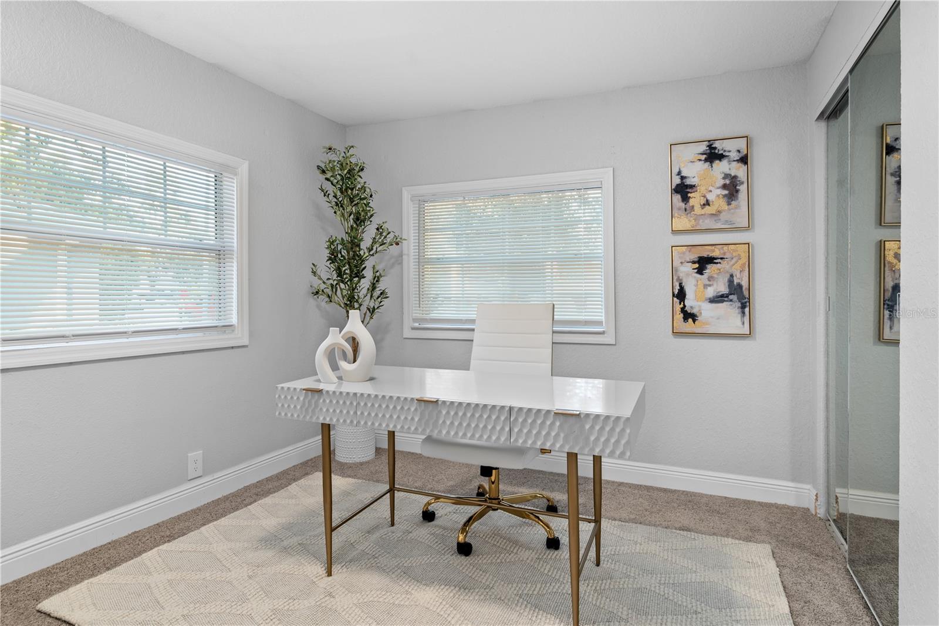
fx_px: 522
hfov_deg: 84.0
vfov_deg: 61.9
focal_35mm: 20
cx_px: 470
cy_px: 313
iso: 125
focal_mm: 20
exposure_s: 1/2
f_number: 8
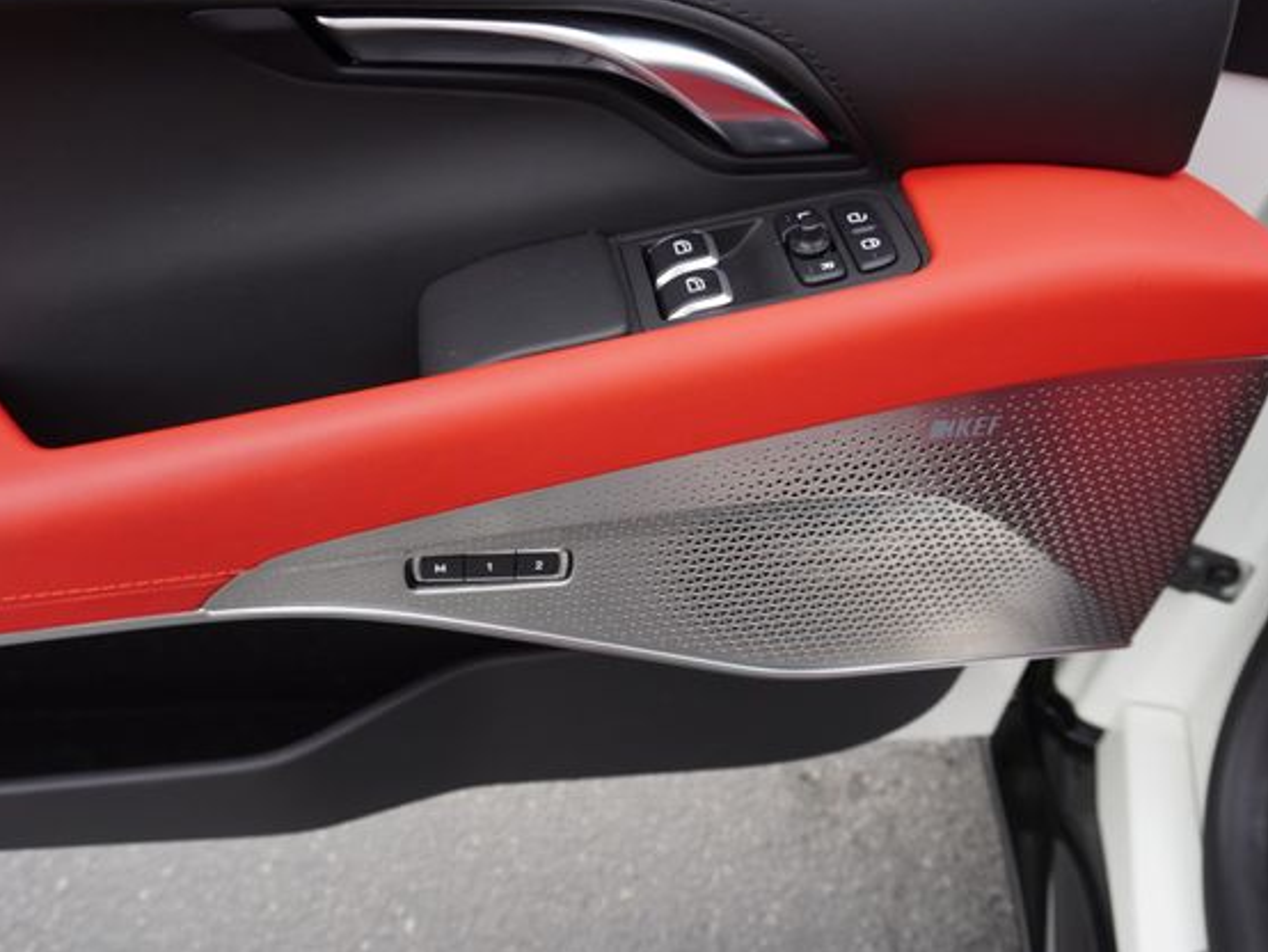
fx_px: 1099
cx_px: 620
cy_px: 465
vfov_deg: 46.8
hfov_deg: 59.9
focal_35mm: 30
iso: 100
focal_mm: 18
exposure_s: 1/100
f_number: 4.5
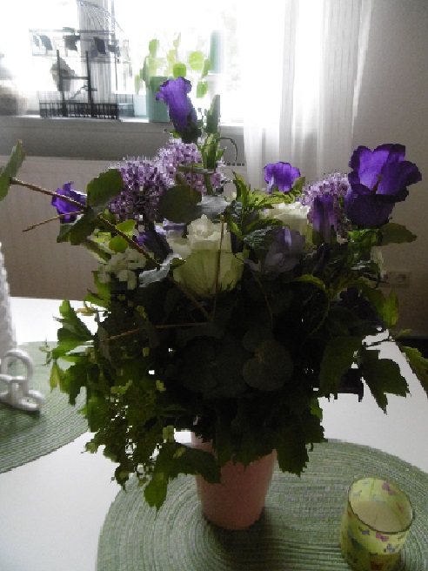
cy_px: 286
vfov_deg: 71.6
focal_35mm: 24
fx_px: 396
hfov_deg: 56.8
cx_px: 214
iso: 400
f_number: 3.1
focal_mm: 4.3
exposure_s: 1/50
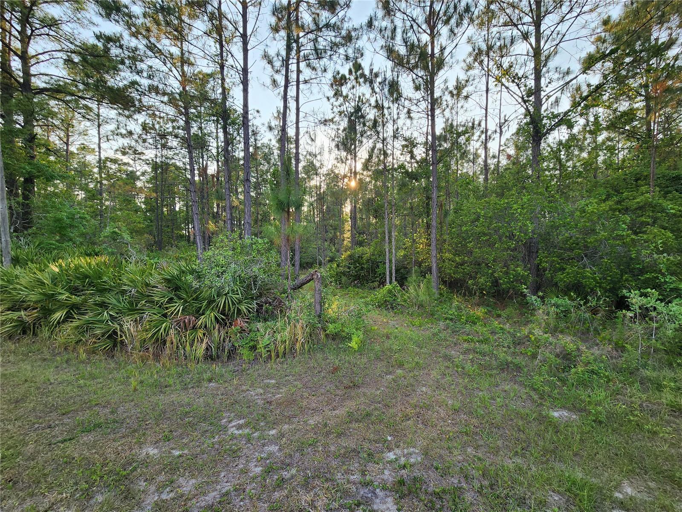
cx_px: 341
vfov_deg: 89.9
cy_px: 256
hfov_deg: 106.2
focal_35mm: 13
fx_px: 256
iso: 50
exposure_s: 1/315
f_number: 2.2
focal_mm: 2.2
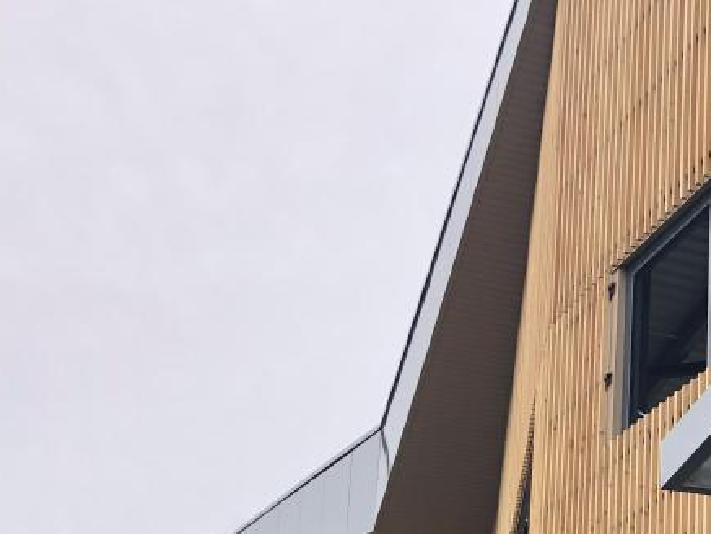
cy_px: 637
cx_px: 848
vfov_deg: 17.2
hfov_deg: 22.1
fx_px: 1685
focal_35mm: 82
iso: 20
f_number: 1.8
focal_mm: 3.99
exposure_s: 1/716
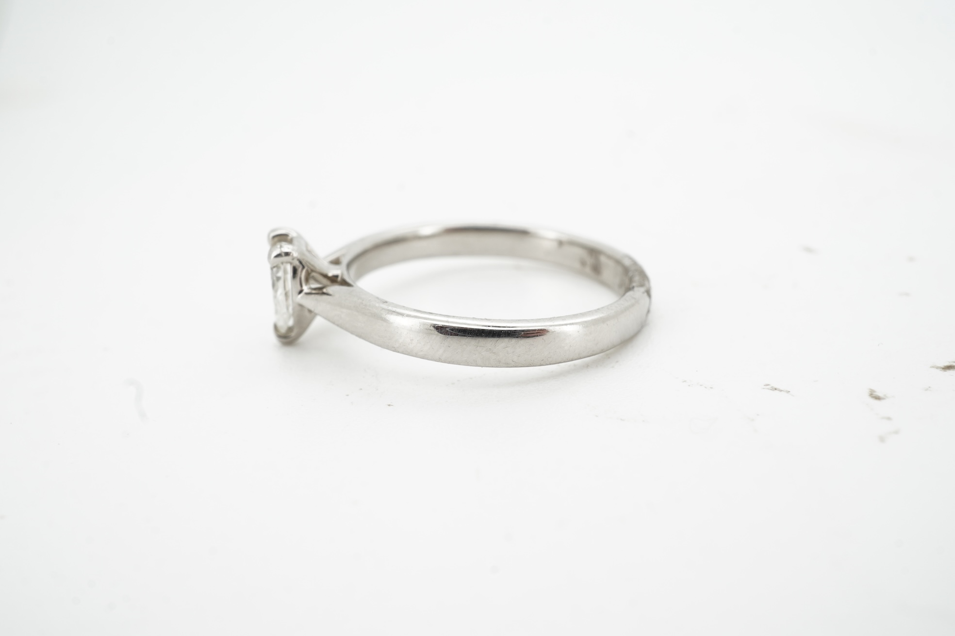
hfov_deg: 43.6
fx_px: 1194
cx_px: 478
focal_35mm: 45
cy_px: 318
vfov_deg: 29.9
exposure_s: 1/80
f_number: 22
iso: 200
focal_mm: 30
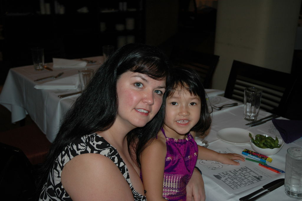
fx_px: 390
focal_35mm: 46
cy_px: 100
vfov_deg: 28.9
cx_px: 151
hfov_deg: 42.4
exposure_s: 1/60
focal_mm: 31
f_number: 4
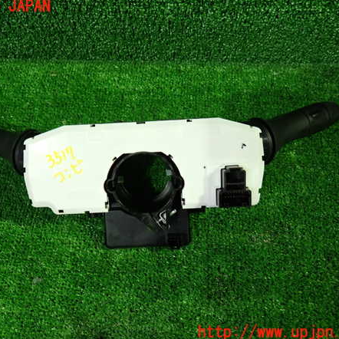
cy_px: 170
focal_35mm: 30
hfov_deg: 53.8
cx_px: 141
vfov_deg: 54.0
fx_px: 332
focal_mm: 4.5
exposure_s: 1/30
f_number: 2
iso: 320
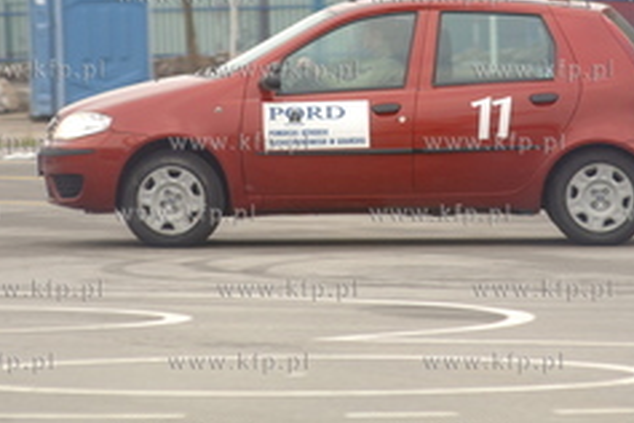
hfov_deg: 4.1
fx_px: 8911
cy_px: 104
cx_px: 383
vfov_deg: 2.7
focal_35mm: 506
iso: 400
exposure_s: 1/125
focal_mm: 200
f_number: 5
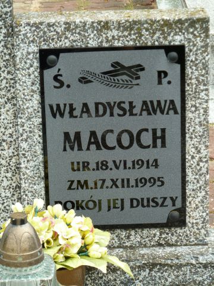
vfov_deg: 12.5
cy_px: 143
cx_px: 107
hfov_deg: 9.4
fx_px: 1302
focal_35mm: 158
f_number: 4.5
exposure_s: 1/125
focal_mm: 25.9
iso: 80
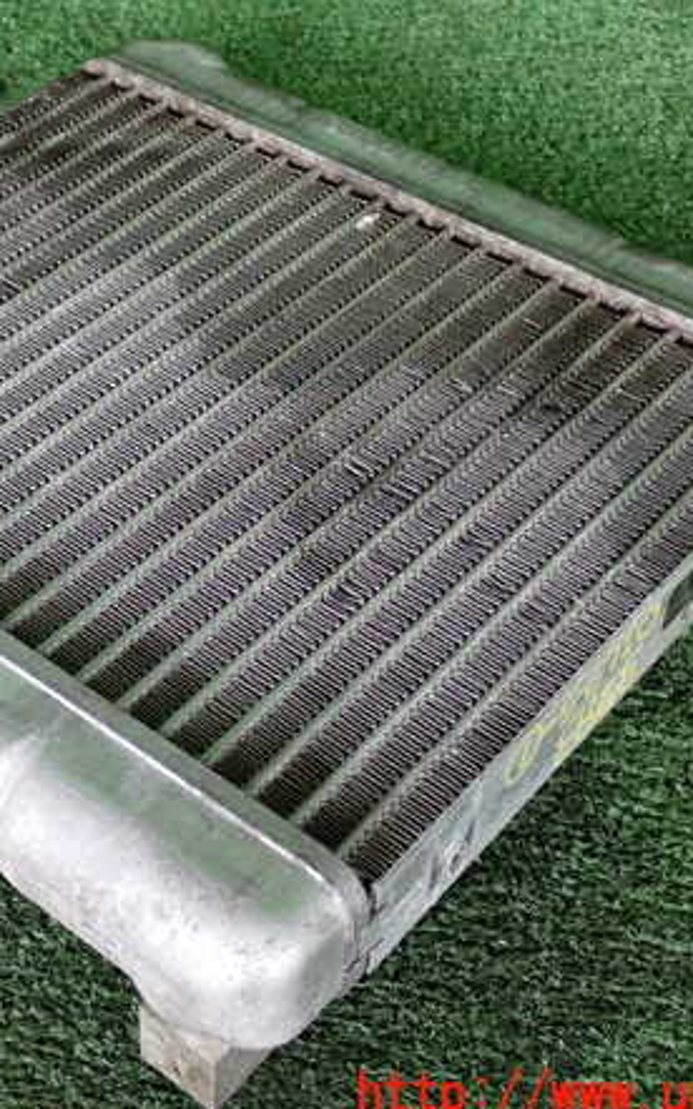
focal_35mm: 59
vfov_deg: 34.6
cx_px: 171
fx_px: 1784
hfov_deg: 21.8
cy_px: 562
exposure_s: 1/125
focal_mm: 7.31
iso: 800
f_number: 2.8
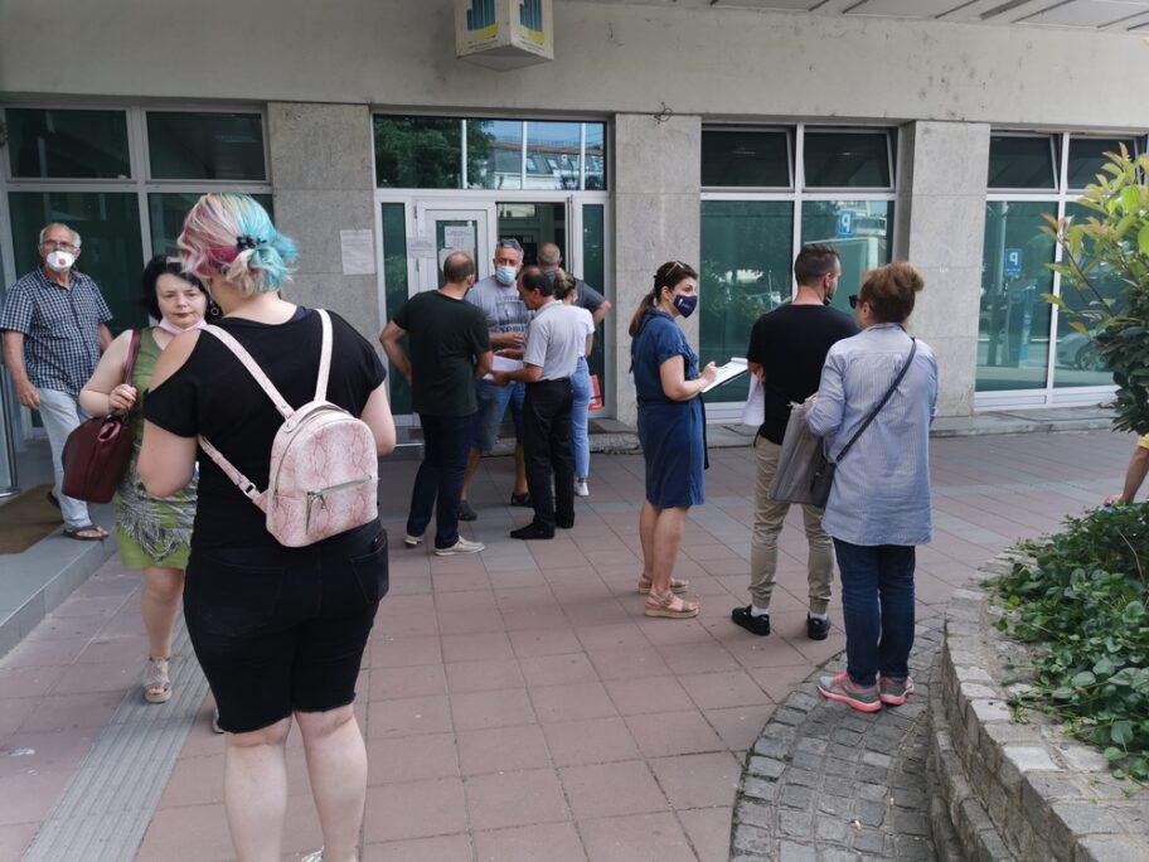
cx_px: 574
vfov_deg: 51.4
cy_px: 431
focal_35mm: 27
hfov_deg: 65.3
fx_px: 896
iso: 50
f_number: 1.6
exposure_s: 1/535
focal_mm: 5.56
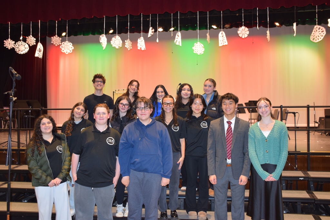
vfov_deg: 40.0
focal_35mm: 33
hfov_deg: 57.2
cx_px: 165
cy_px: 110
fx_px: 303
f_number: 5
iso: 800
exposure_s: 1/100
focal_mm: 22
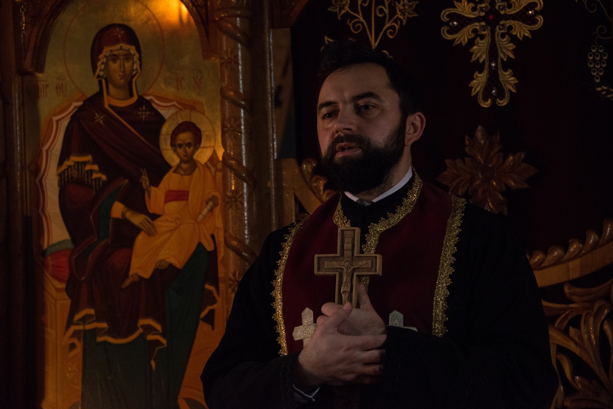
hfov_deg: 22.1
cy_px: 204
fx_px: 1567
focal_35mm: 92
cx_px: 306
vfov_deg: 14.9
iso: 5000
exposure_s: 1/20
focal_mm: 92
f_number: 5.3
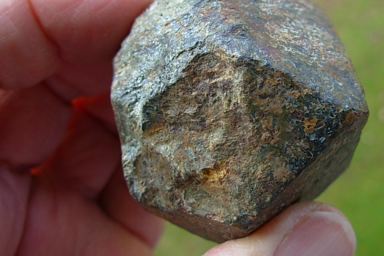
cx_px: 236
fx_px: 533
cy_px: 95
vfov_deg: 26.9
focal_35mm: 50
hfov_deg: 39.4
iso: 50
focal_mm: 6.3
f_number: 2.9
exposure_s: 1/132
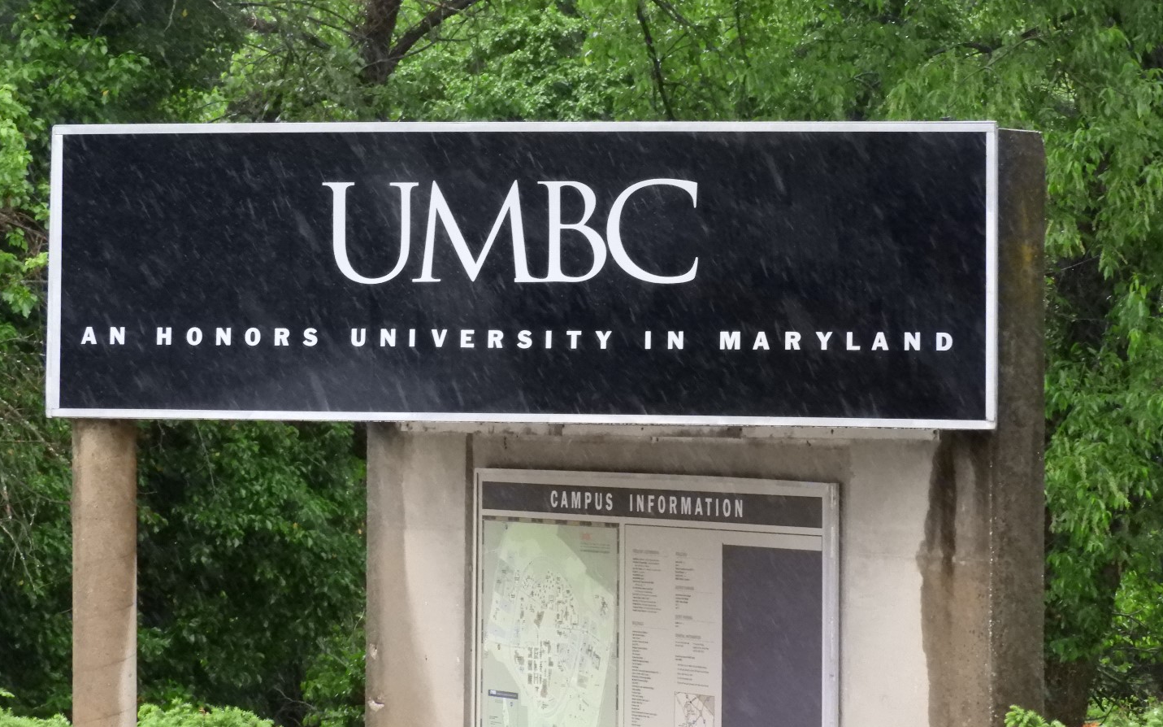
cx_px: 579
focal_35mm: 160
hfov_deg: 13.1
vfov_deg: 8.2
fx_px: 5071
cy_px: 296
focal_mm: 26.9
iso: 1600
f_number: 5.2
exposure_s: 1/250
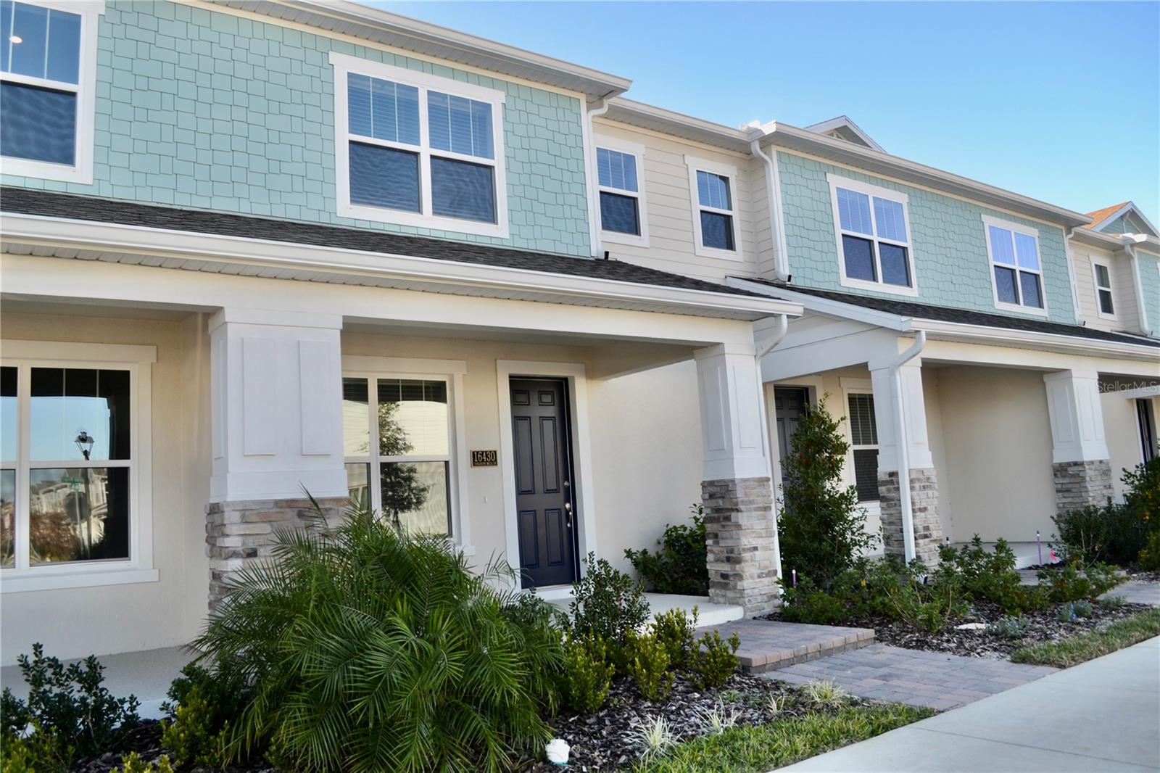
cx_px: 580
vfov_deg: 47.9
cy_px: 386
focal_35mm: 27
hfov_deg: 67.4
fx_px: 870
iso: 110
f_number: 5.6
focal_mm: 18
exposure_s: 1/125
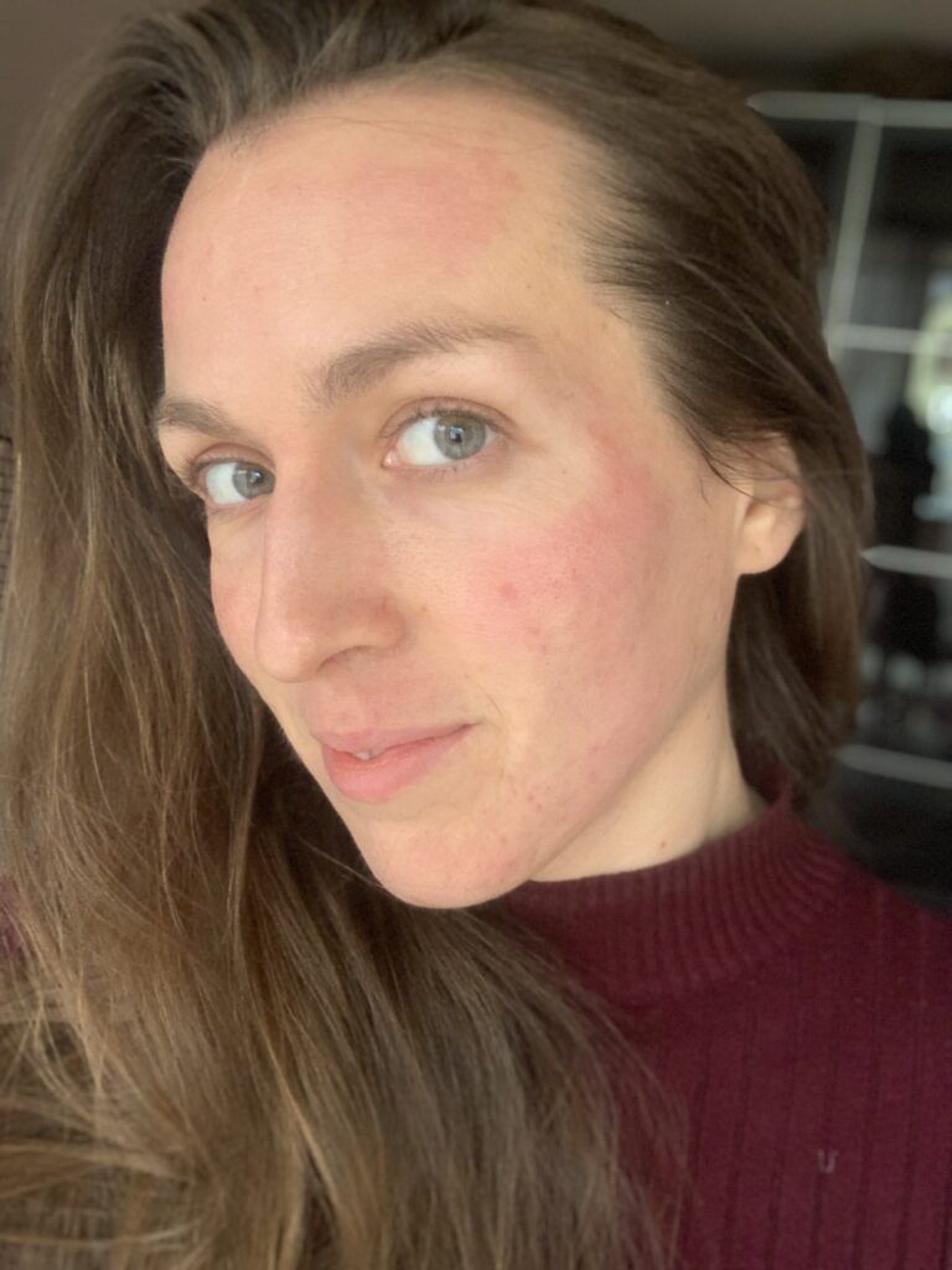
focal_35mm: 32
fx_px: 1173
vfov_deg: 56.8
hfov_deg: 44.2
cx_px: 476
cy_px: 635
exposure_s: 1/46
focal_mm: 2.87
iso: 320
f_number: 2.2
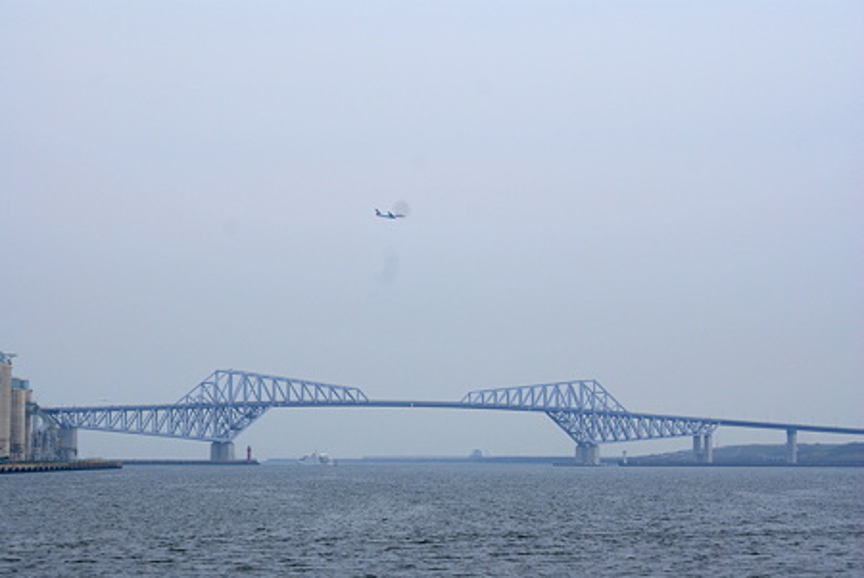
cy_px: 289
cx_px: 432
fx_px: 2522
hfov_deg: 19.4
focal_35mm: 105
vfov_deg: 13.1
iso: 100
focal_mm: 70
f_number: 9
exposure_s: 1/320
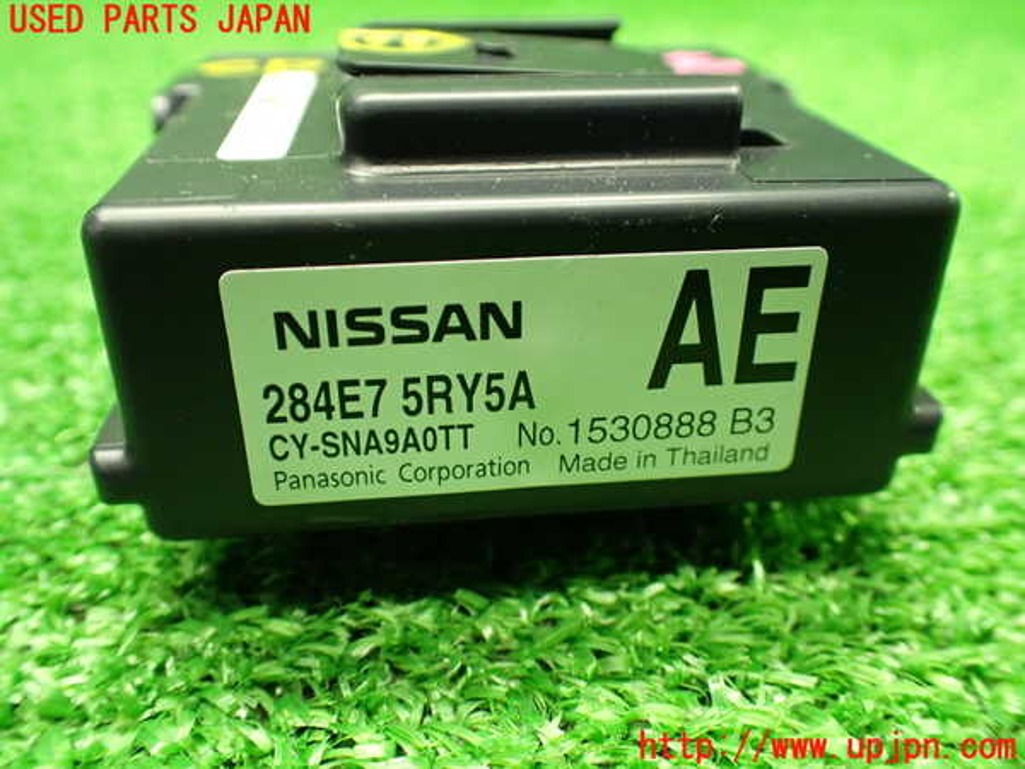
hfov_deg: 60.0
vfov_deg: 46.8
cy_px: 384
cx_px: 512
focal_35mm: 30
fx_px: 888
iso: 800
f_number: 2.3
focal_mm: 5.4
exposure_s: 1/50
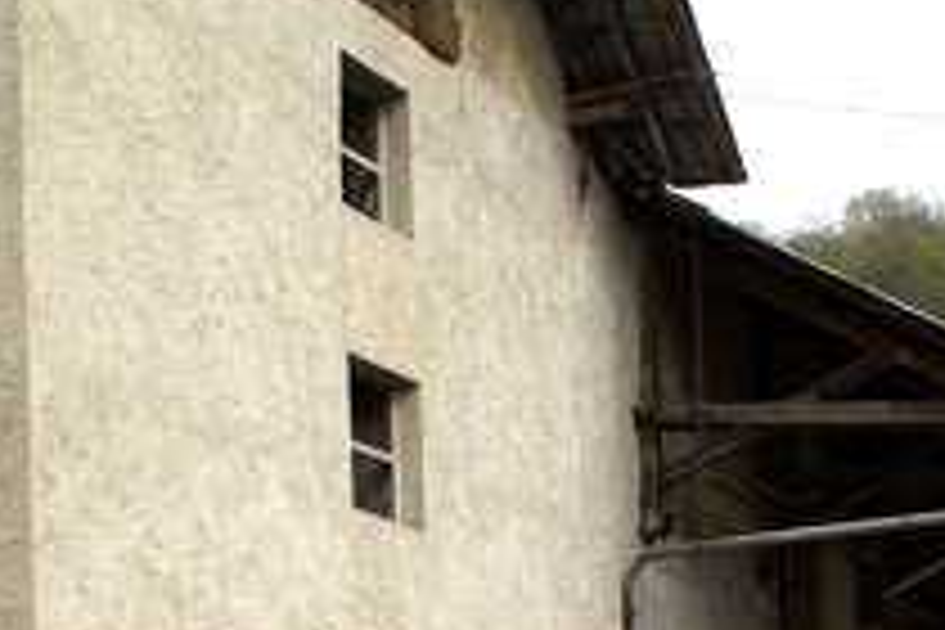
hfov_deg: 19.8
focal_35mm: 103
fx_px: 2704
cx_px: 630
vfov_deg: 12.7
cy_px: 884
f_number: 8
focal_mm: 18
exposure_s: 1/60
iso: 100
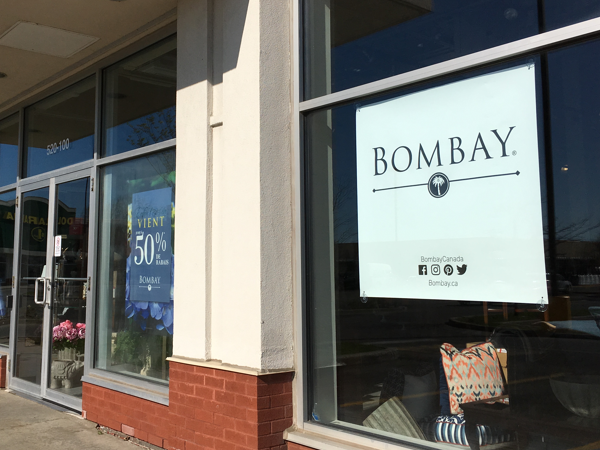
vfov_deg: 36.7
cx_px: 244
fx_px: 676
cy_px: 179
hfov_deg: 47.6
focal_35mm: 39
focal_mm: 4.15
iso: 25
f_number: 2.2
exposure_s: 1/4525
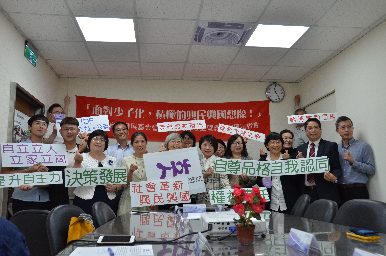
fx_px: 353
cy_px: 128
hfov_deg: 57.3
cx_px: 193
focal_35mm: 33
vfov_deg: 39.8
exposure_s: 1/160
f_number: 6.3
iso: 1000
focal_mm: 22
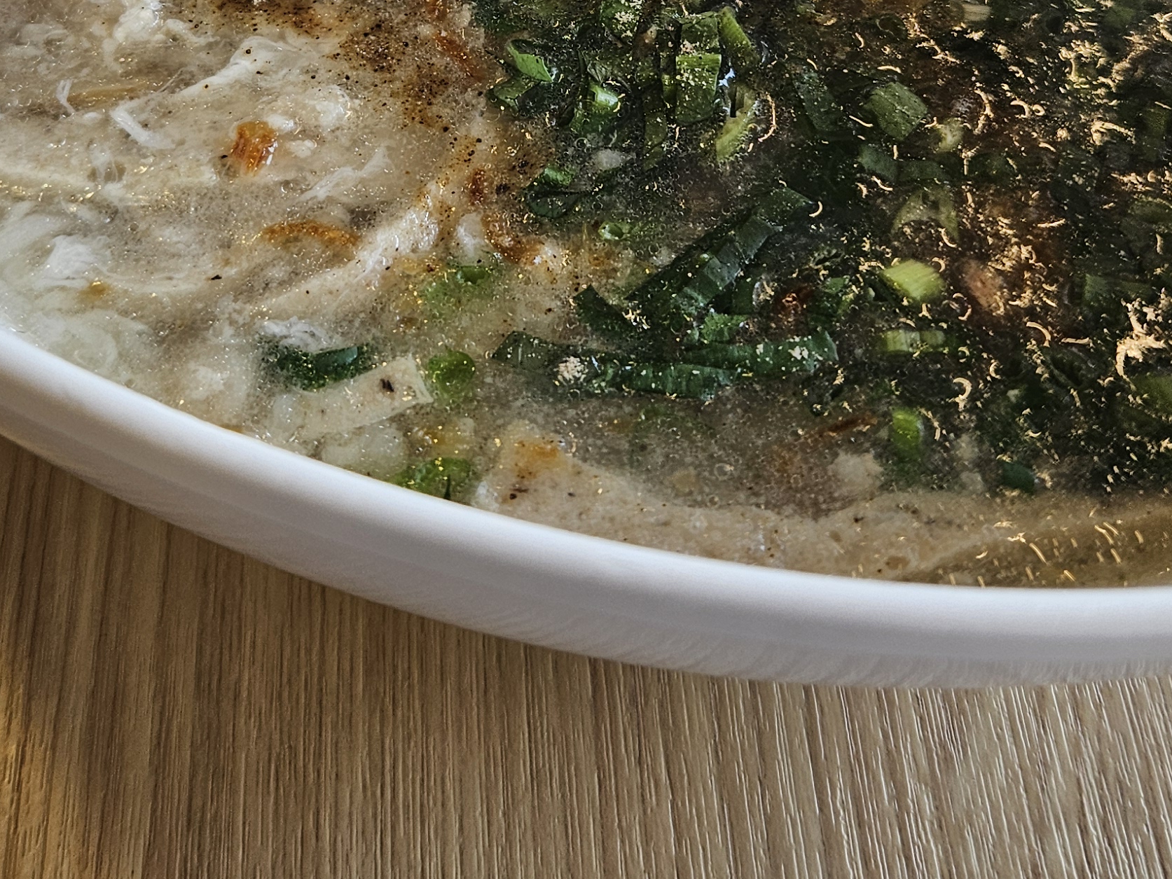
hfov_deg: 34.9
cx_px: 600
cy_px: -59
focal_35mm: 55
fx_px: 1862
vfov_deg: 24.9
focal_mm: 5.4
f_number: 1.8
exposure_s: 1/100
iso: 64
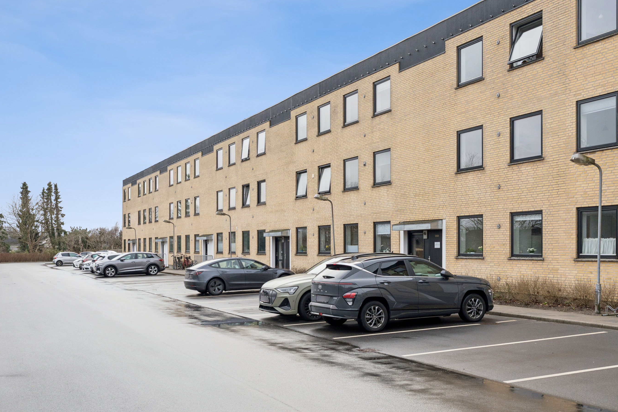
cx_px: 280
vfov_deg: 34.2
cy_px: 188
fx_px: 669
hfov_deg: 49.5
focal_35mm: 39
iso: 800
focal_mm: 35
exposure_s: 1/500
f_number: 10
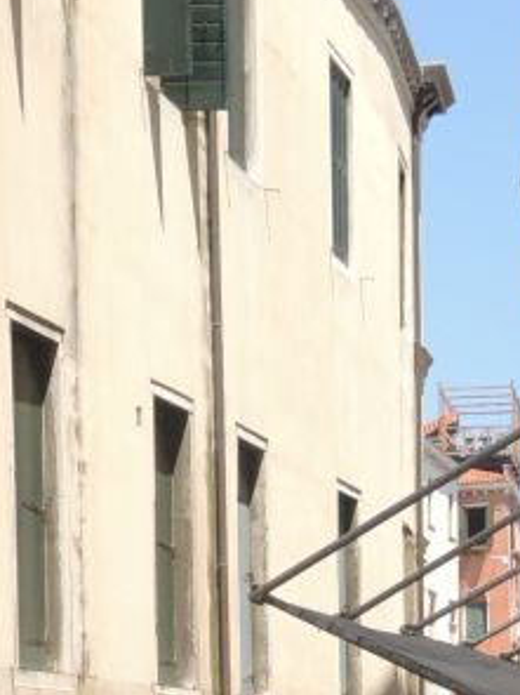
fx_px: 2225
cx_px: 358
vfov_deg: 16.2
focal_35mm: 111
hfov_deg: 13.3
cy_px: 1042
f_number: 2.8
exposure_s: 1/1000
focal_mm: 4.3
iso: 100
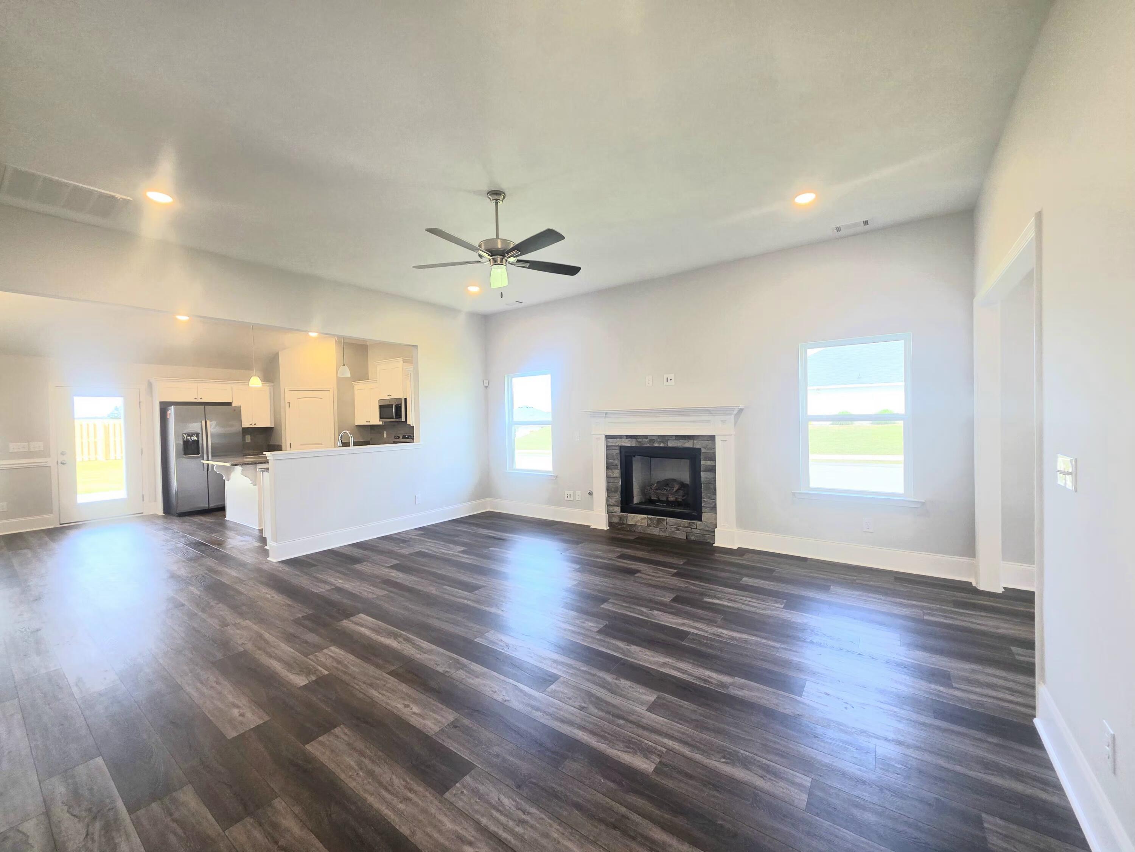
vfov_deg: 89.9
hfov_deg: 106.2
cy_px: 426
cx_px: 568
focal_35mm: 13
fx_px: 426
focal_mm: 2.2
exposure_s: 1/120
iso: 125
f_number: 1.9
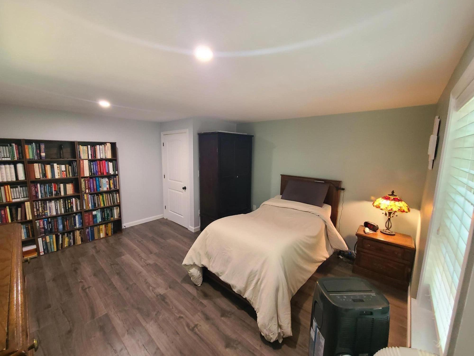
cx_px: 237
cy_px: 178
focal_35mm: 13
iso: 320
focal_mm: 2.2
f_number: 2.2
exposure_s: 1/30
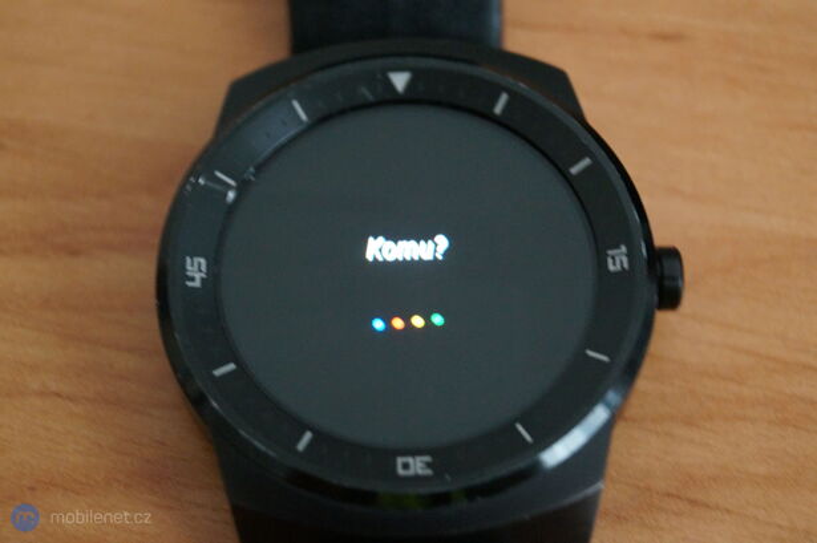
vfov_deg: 16.5
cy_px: 272
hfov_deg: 24.6
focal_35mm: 82
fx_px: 1871
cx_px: 408
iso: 3200
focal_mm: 55
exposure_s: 1/8
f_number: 5.6
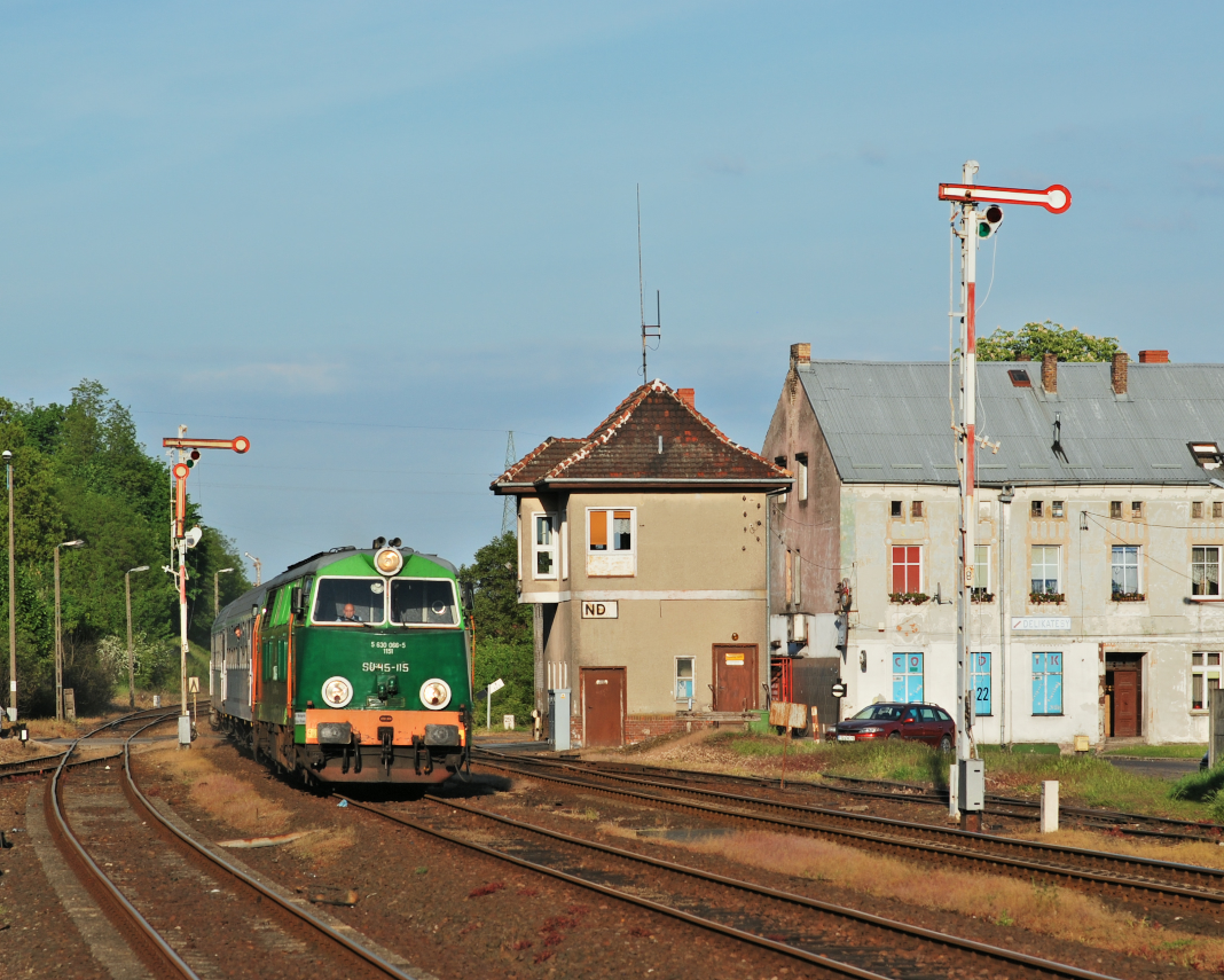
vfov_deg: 10.8
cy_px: 490
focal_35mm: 144
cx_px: 636
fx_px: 5202
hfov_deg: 13.4
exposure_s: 1/1000
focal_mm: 85
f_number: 6.3
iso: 160
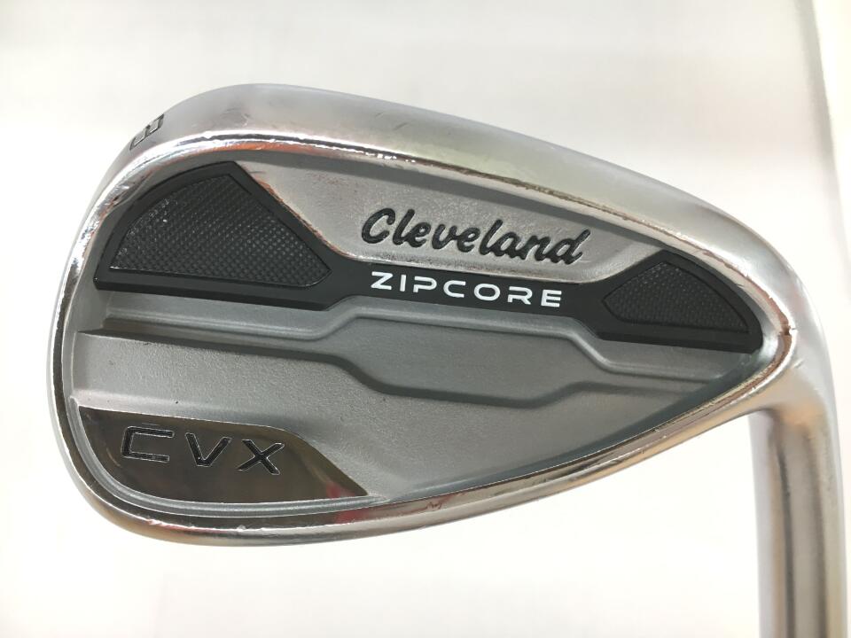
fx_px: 713
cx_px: 426
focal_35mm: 29
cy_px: 319
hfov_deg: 61.7
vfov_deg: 48.2
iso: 50
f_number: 2.2
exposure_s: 1/30
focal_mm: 4.15
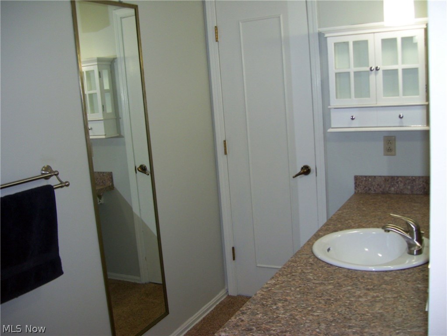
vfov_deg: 39.7
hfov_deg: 51.3
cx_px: 224
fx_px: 466
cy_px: 168
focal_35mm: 36
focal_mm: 6
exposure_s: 1/60
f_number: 2.7
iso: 80
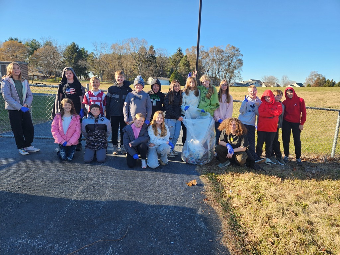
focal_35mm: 23
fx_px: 226
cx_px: 170
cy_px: 128
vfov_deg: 58.9
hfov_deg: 73.9
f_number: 1.8
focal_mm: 5.4
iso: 20
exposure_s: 1/440
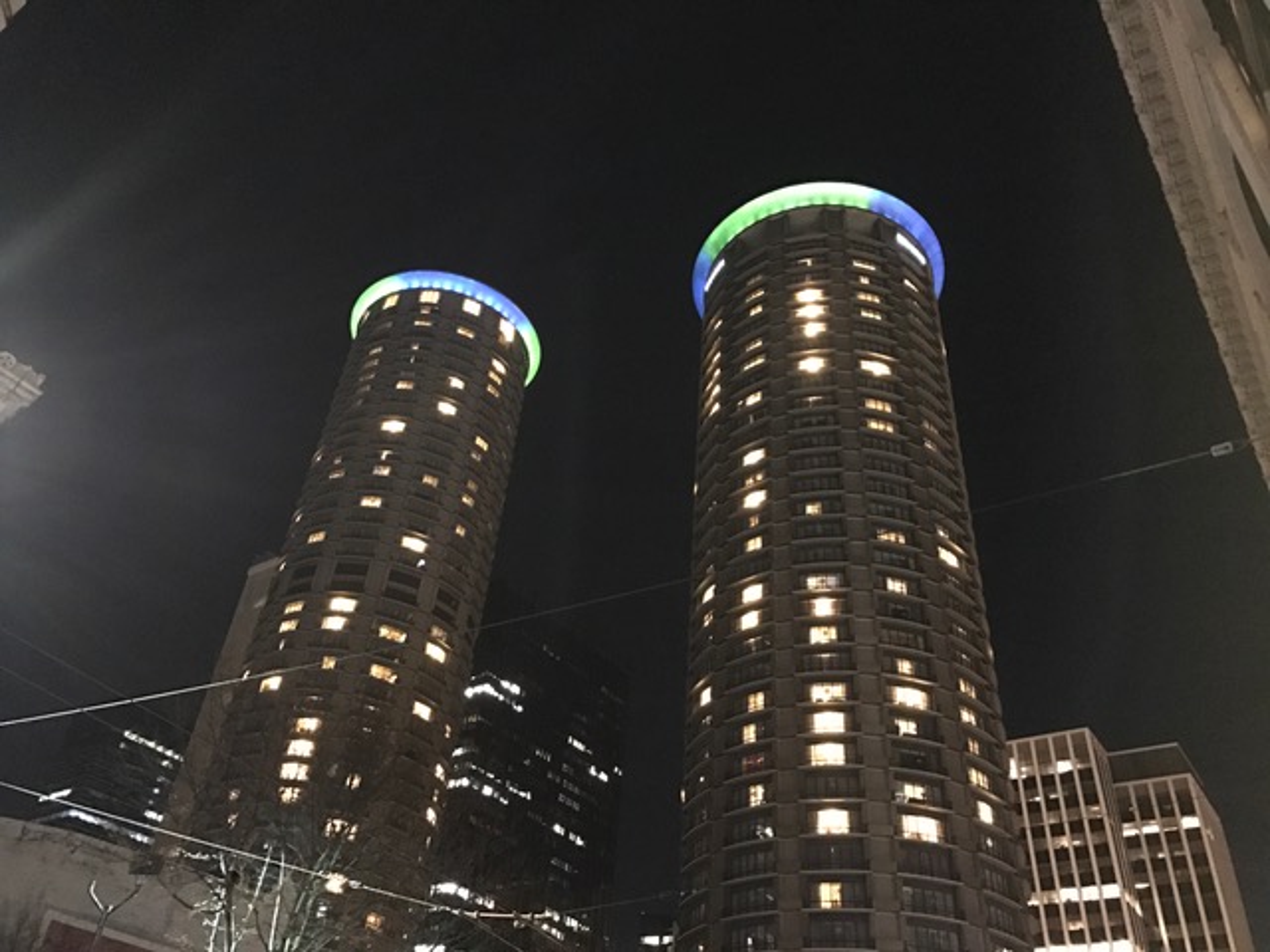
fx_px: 1027
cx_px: 635
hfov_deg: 63.4
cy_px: 476
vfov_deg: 49.7
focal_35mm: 28
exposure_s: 1/4
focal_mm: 3.99
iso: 320
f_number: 1.8
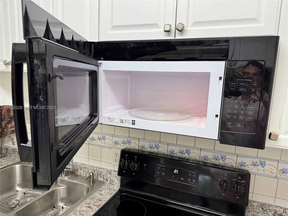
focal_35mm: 24
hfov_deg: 71.6
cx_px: 144
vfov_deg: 56.8
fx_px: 200
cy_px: 108
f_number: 1.78
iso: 160
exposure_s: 1/120
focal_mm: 6.76
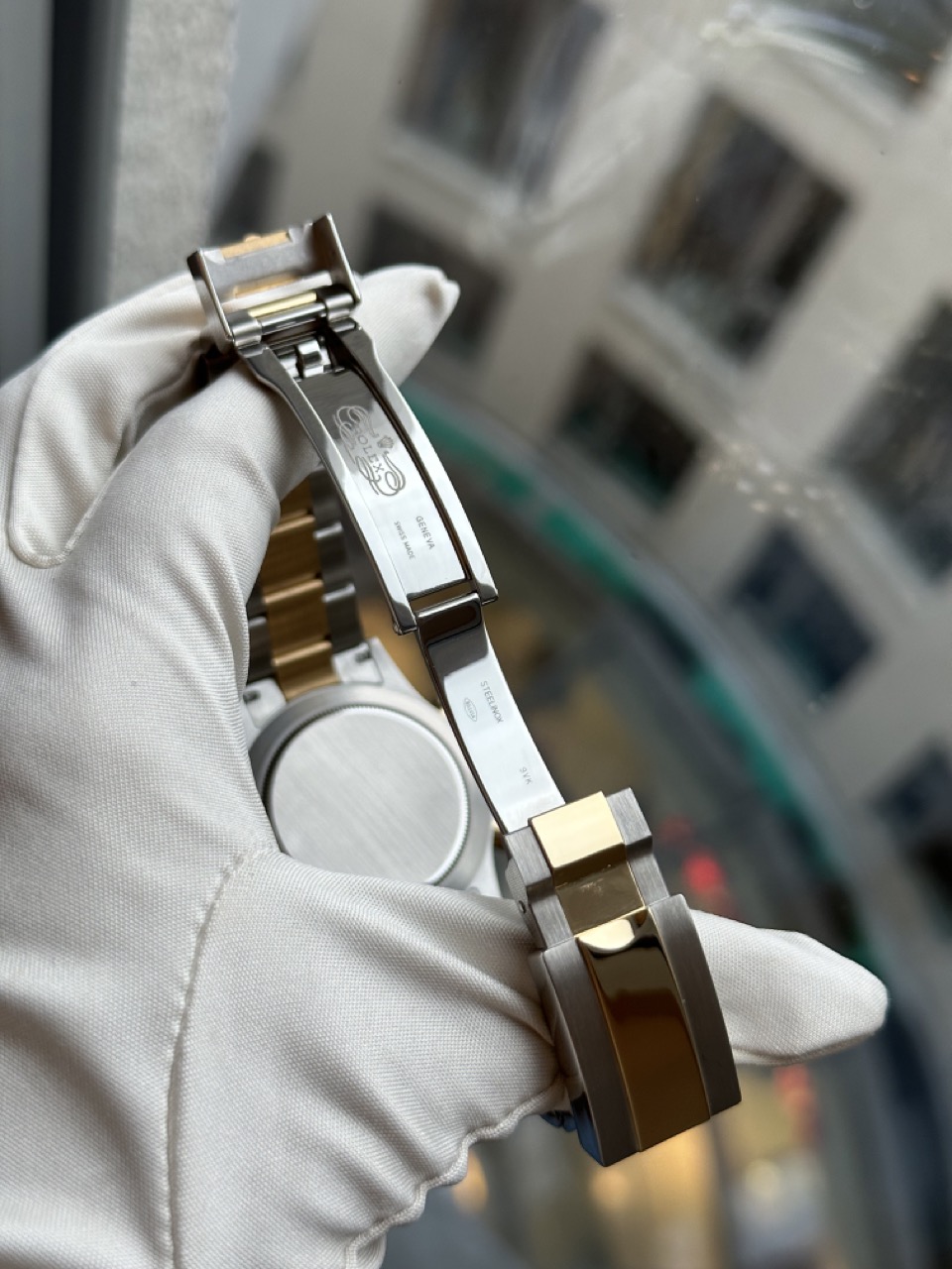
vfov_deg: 39.7
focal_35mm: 48
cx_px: 476
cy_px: 634
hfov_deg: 30.3
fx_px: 1760
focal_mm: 6.86
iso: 64
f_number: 1.78
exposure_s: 1/100
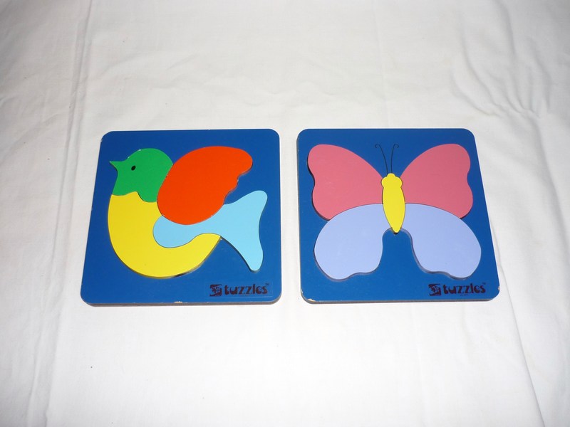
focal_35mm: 33
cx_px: 285
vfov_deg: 42.9
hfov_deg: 55.4
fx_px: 543
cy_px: 214
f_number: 2.8
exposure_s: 1/30
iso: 100
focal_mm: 5.5
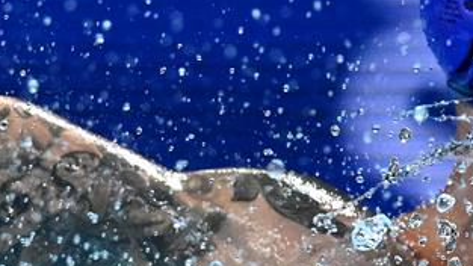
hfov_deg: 1.0
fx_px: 26888
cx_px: 505
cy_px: 124
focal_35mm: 2144
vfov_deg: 0.6
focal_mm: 400
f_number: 4
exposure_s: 1/4000
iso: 5000
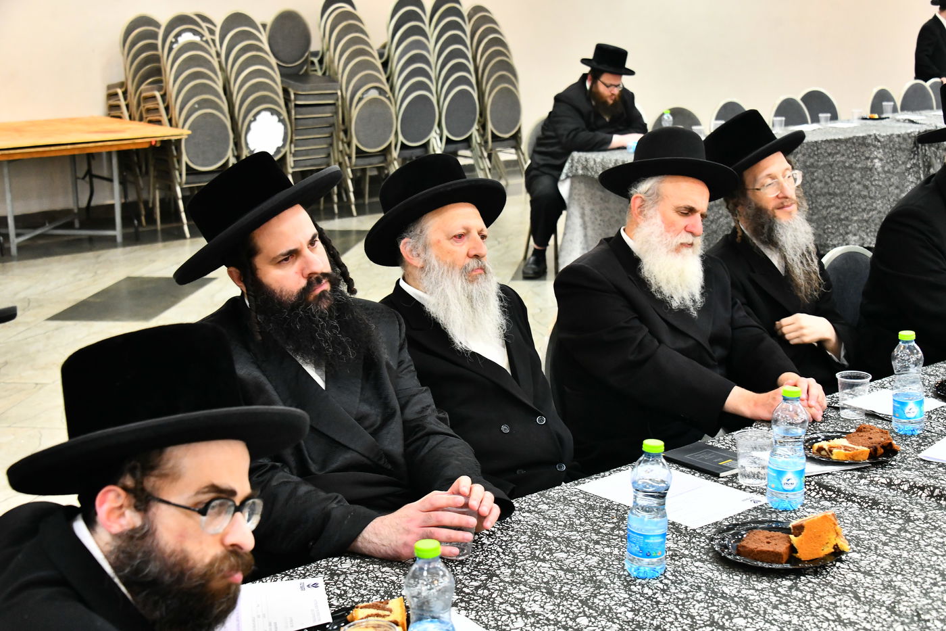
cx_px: 473
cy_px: 316
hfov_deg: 38.2
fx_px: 1366
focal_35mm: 52
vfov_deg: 26.0
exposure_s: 1/100
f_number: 5.6
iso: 3200
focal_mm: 52
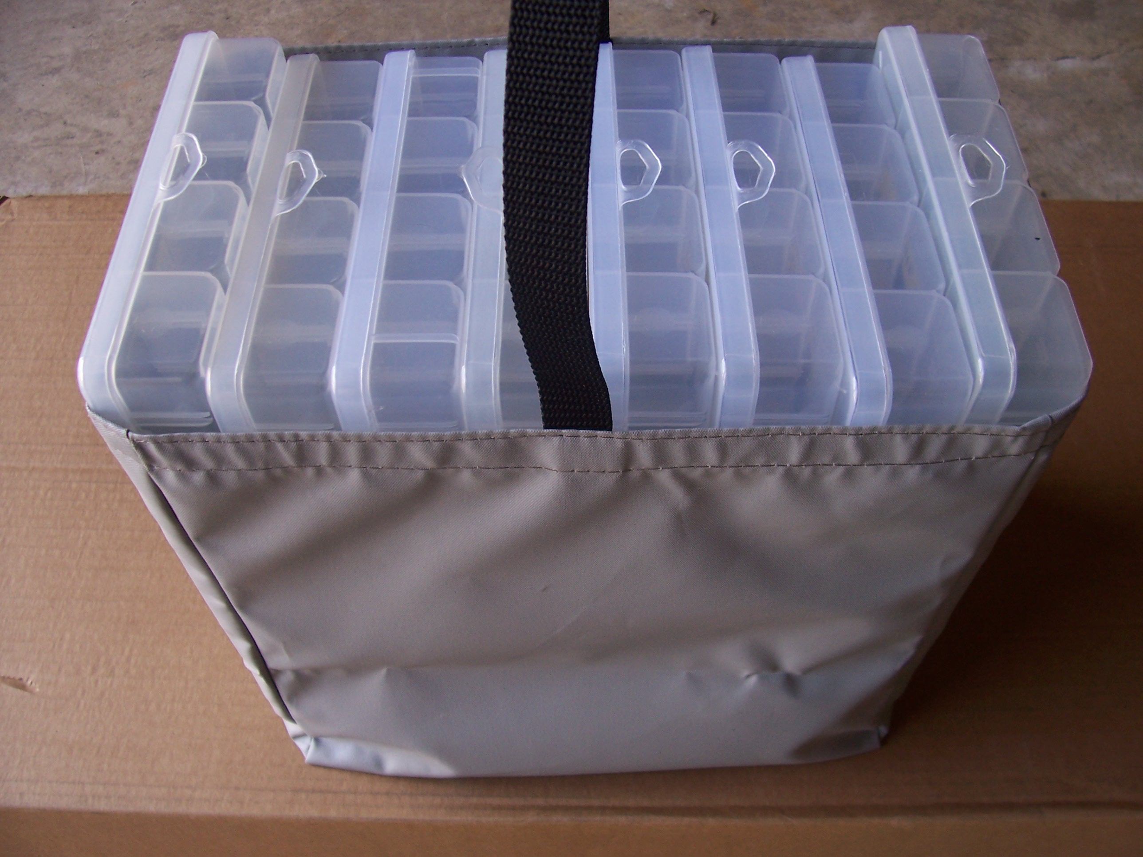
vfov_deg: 41.8
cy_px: 428
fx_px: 1123
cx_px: 572
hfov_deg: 54.0
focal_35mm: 34
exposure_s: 1/60
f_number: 2.7
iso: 80
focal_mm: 5.6
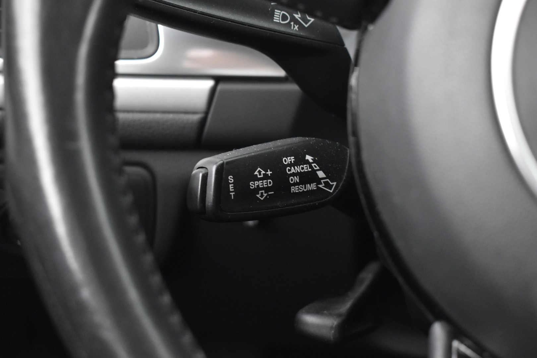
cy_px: 179
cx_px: 268
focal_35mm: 63
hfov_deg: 31.9
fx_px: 940
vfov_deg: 21.6
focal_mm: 42
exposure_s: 1/5
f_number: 5
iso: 3200
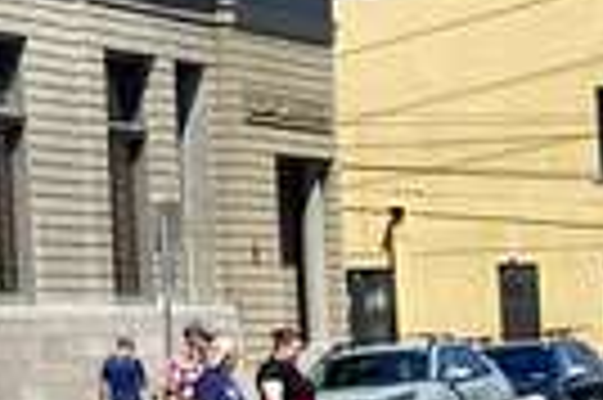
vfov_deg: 8.2
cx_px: -972
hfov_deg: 10.4
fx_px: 2710
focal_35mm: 162
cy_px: -234
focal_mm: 4.25
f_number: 1.8
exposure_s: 1/2571
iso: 32
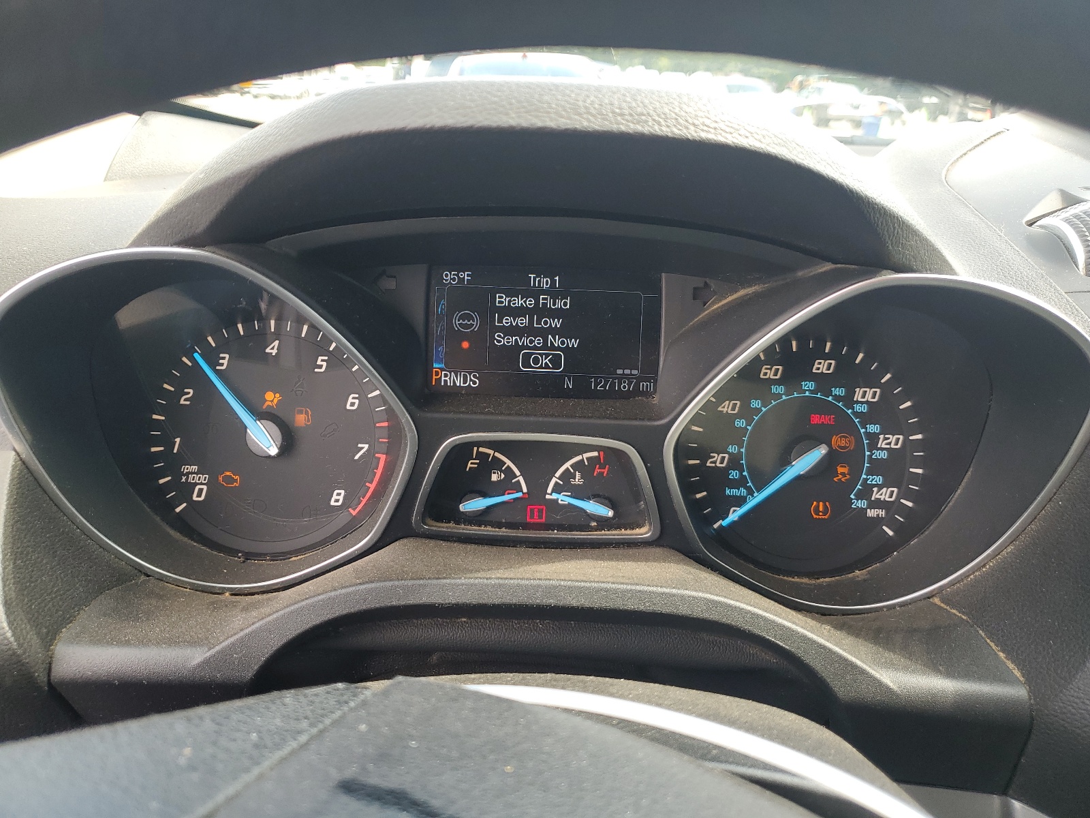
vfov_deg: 53.1
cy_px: 409
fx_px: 819
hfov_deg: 67.3
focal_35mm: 26
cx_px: 545
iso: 50
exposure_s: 1/175
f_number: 1.5
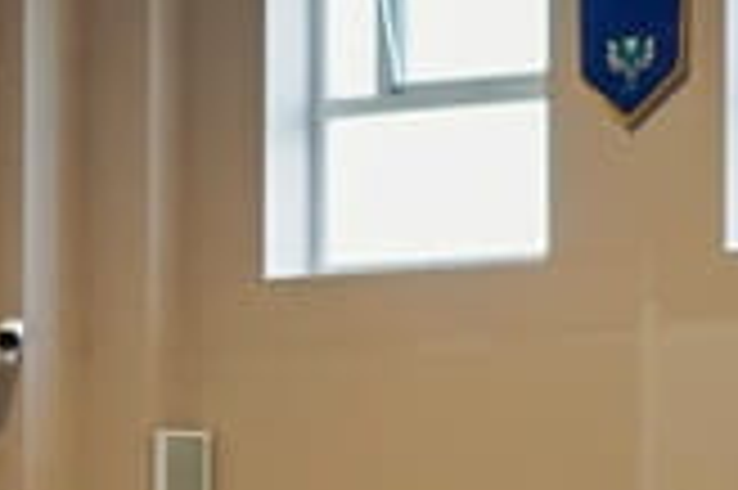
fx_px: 7864
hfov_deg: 5.3
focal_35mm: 384
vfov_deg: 3.5
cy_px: 962
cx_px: -346
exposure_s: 1/200
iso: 1000
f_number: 4
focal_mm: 60
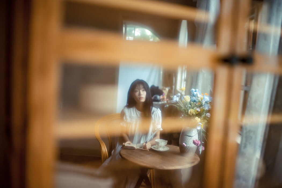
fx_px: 274
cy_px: 94
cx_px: 141
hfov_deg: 54.4
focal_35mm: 35
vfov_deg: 37.9
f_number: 1.4
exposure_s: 1/200
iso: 2000
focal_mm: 35
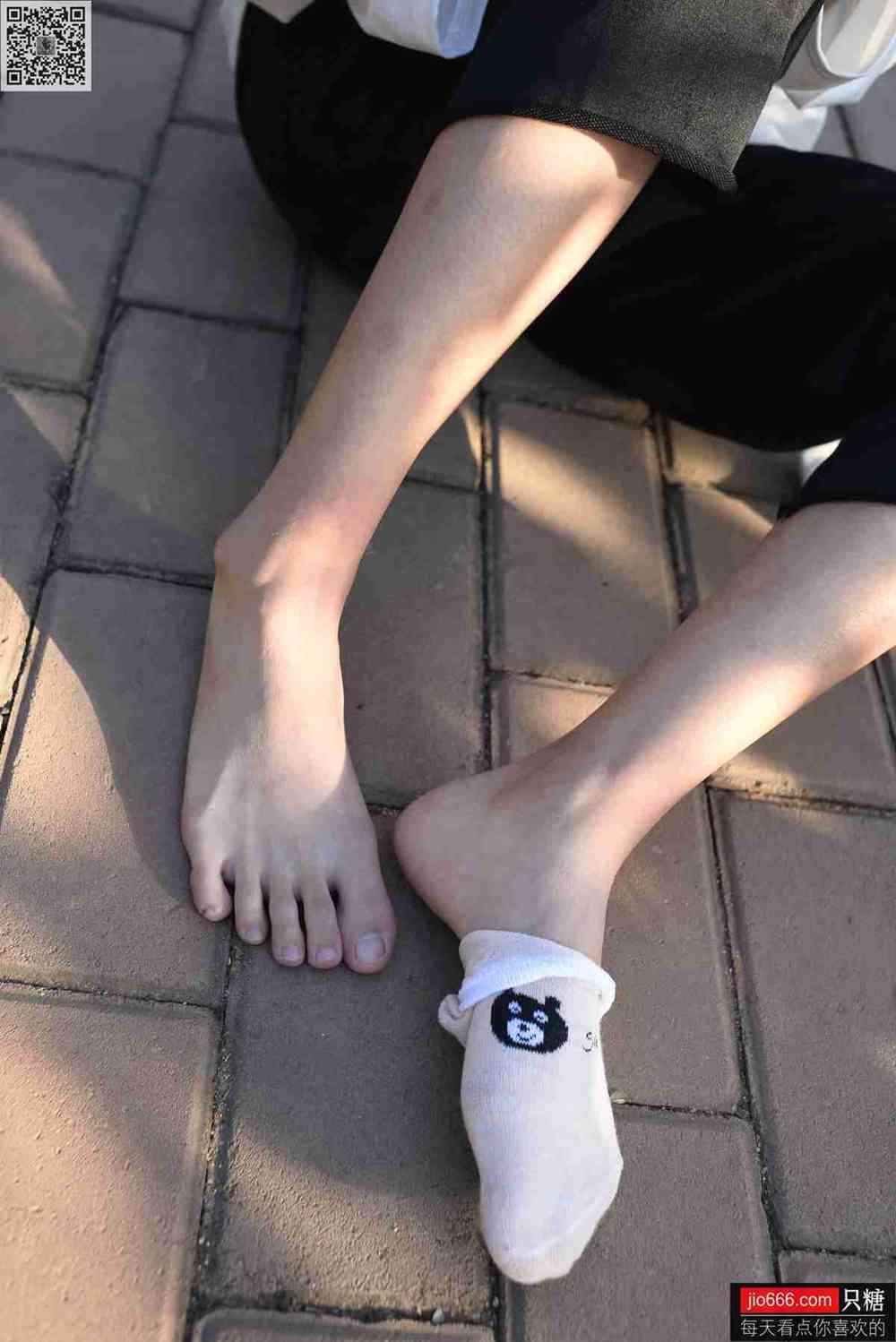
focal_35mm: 35
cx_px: 448
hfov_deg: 37.9
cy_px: 671
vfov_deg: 54.4
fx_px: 1305
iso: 160
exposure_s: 1/160
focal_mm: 35
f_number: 5.6
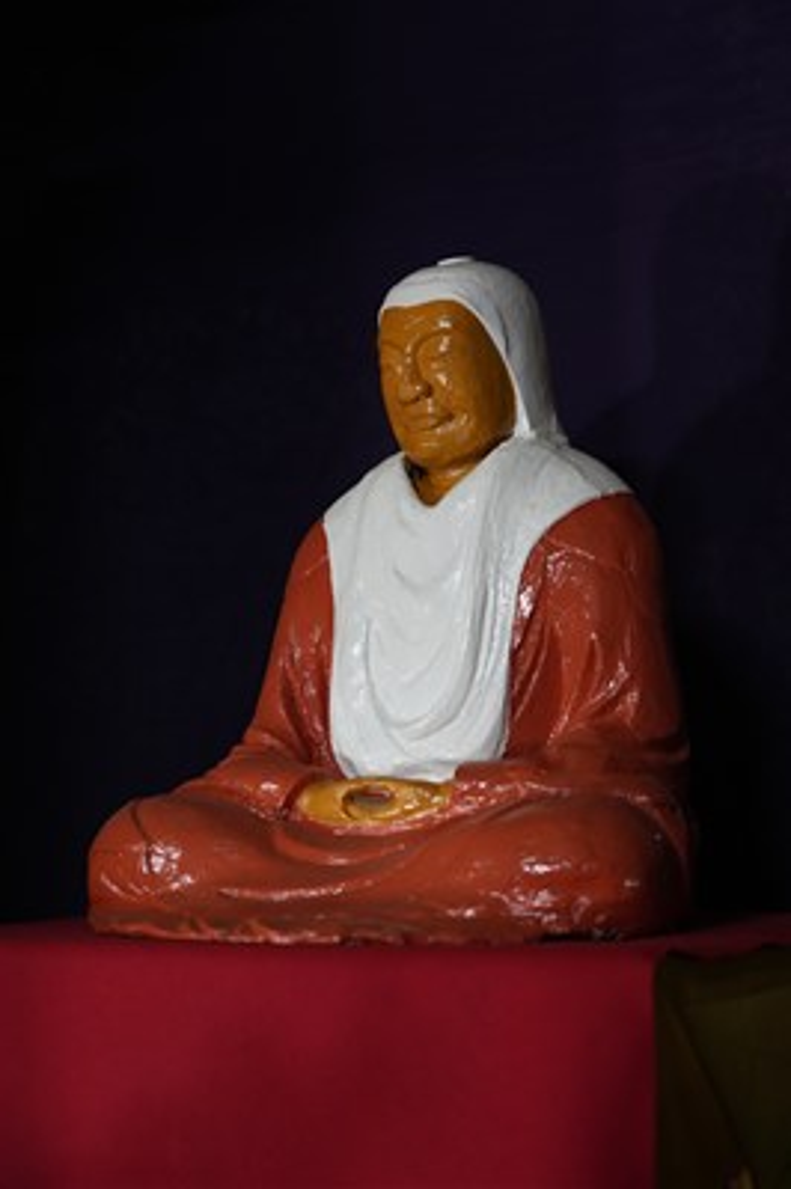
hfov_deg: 21.5
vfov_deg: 31.9
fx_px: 2080
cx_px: 396
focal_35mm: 63
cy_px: 594
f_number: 4
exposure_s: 1/160
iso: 3200
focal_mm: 63
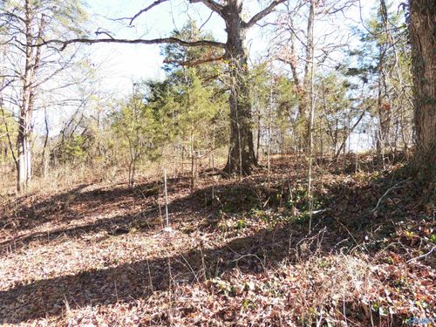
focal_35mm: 24
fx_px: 302
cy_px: 164
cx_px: 218
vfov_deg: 56.8
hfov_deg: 71.6
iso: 100
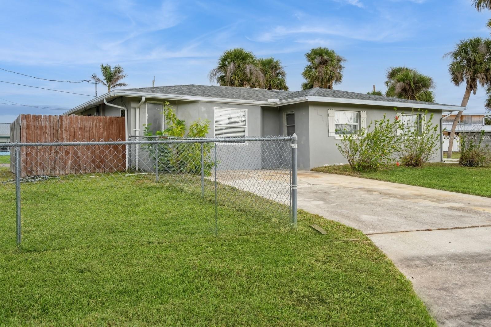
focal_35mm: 29
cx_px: 246
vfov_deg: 44.9
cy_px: 164
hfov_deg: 63.7
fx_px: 395
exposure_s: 1/160
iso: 200
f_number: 8
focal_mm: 29
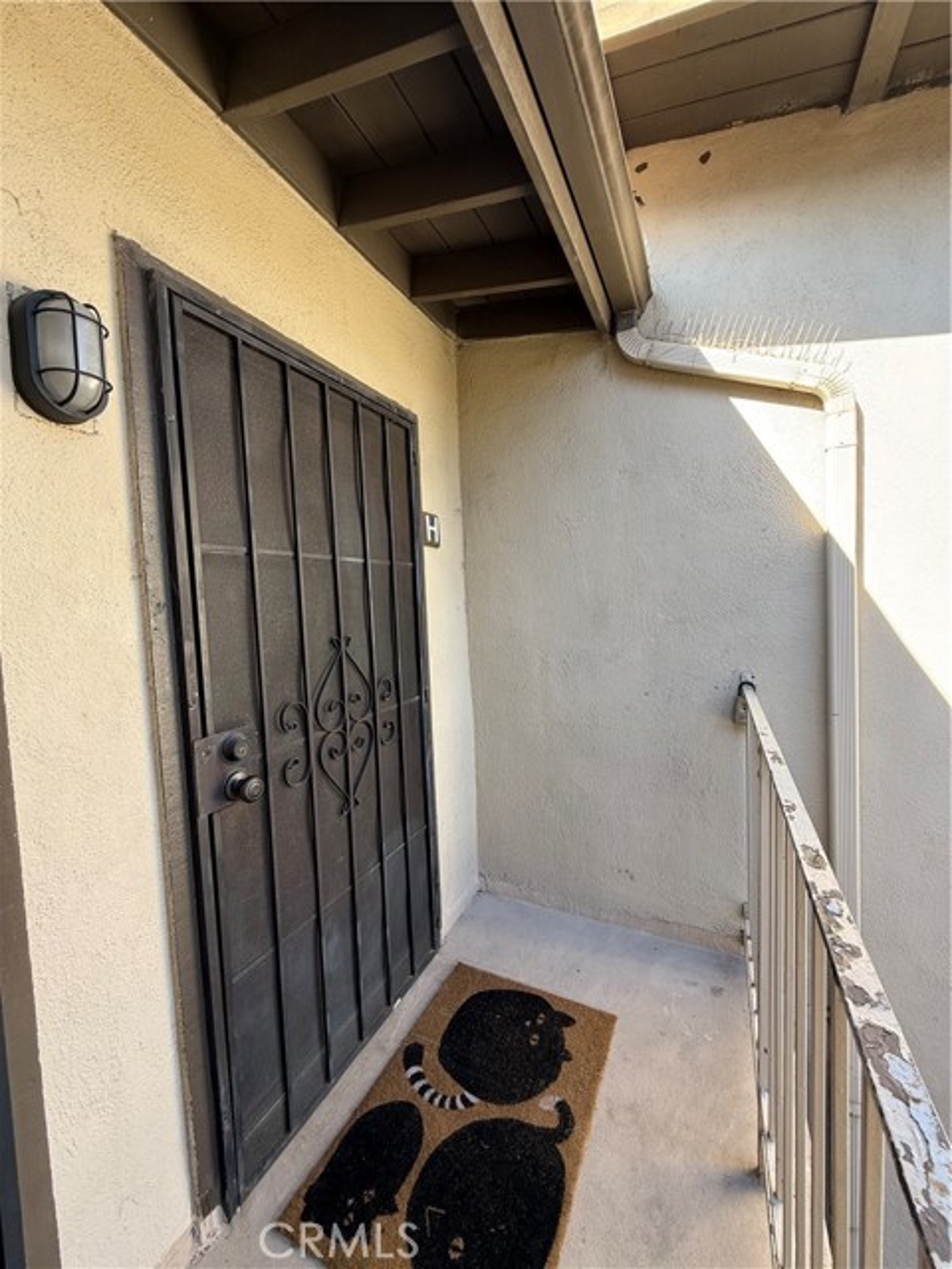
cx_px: 476
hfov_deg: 85.7
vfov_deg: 102.1
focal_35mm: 14
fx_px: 513
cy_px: 634
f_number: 2.2
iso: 50
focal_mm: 2.22
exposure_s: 1/99
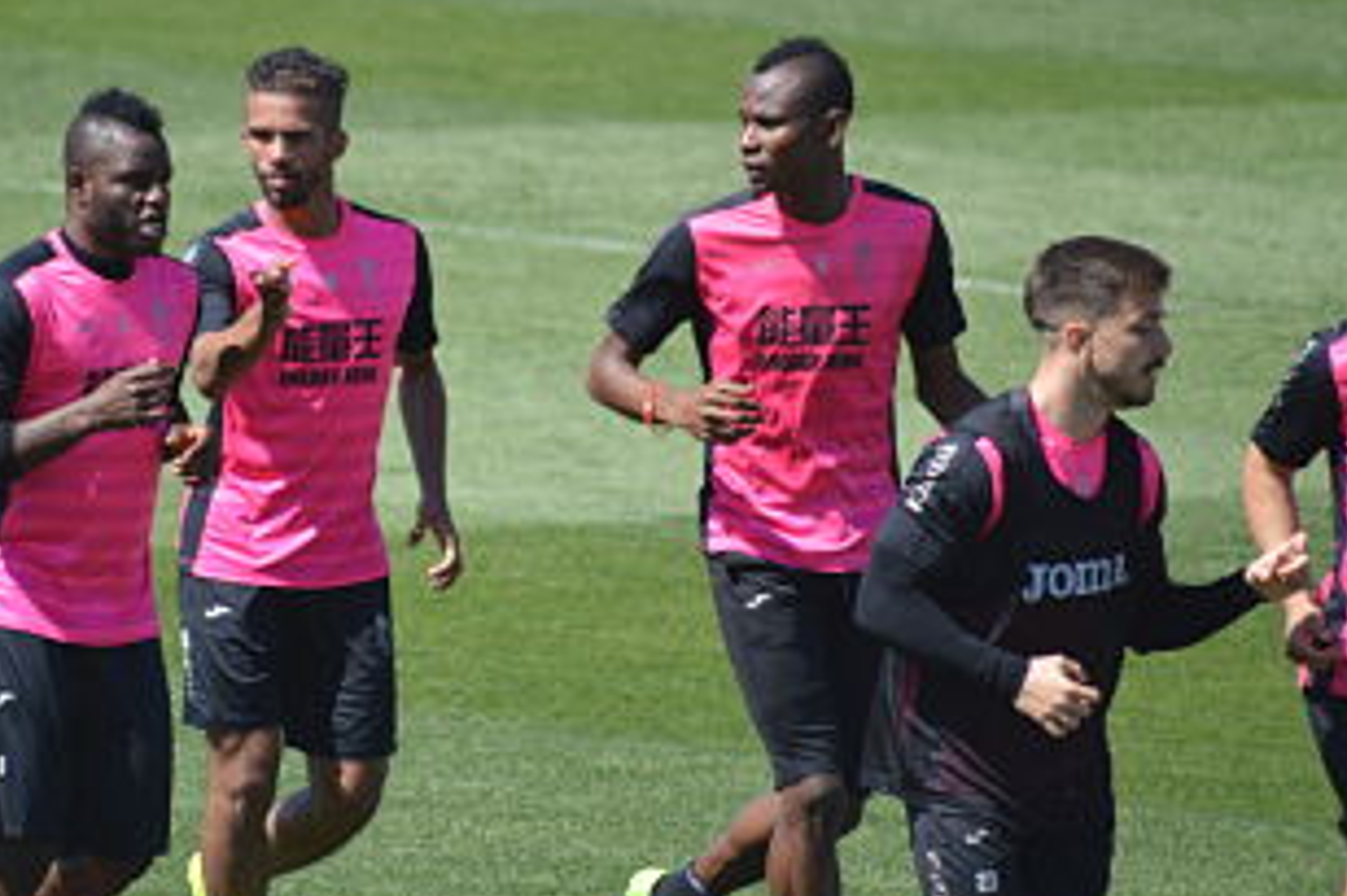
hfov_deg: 3.5
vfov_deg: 2.3
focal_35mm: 585
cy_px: 424
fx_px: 21876
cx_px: 485
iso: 400
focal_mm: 300
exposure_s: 1/1250
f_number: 5.6
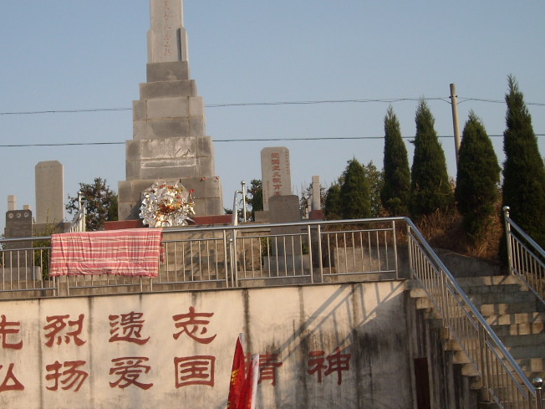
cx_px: 184
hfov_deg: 34.6
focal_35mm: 55
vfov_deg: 26.5
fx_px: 866
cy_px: 248
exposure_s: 1/260
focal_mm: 5.7
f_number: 5.6
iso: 64
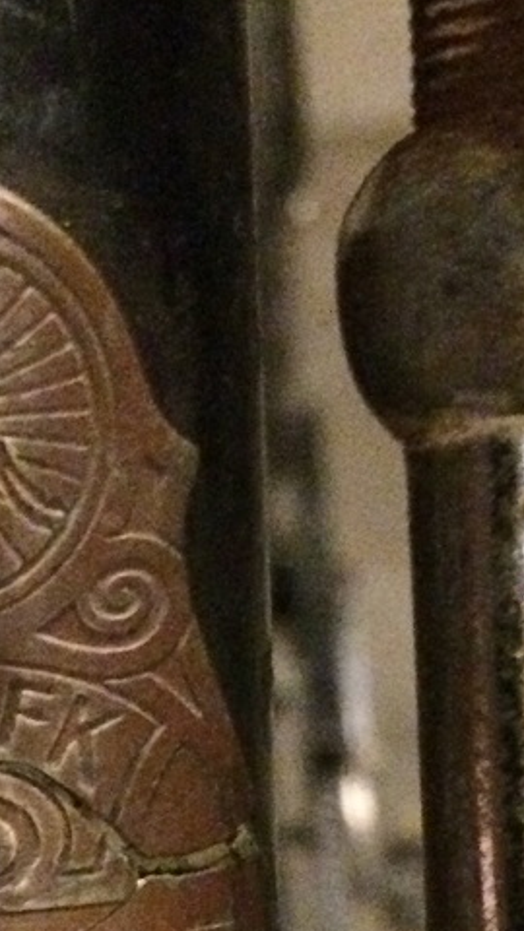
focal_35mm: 89
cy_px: 846
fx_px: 2198
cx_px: 190
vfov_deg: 23.3
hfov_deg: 13.6
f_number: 2.2
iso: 1250
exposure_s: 1/15
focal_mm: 4.12
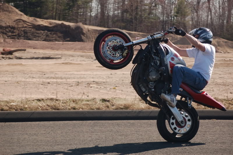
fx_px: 922
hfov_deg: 14.4
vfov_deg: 9.6
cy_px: 78
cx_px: 116
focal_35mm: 142
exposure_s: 1/500
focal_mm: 95
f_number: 5.6
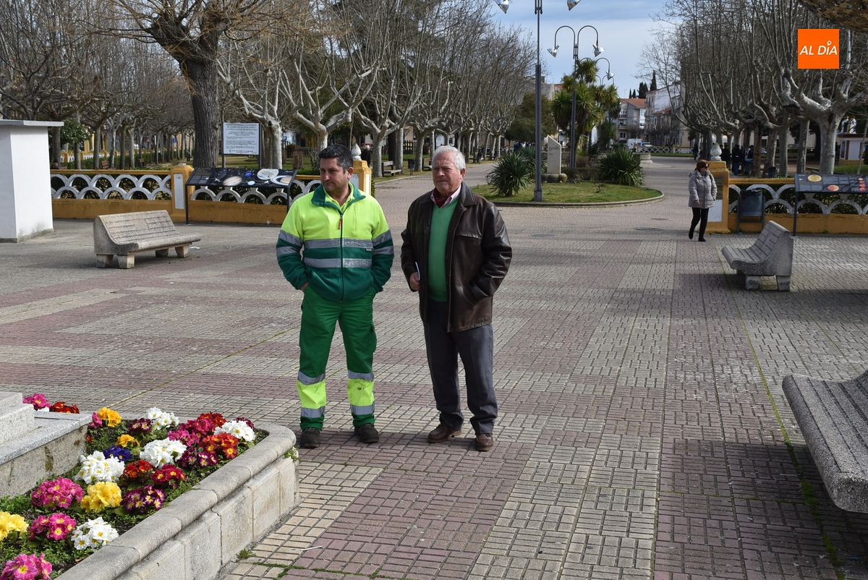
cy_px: 290
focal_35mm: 45
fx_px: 1086
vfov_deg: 29.9
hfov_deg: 43.6
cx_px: 434
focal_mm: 30
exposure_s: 1/320
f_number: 9
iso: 200
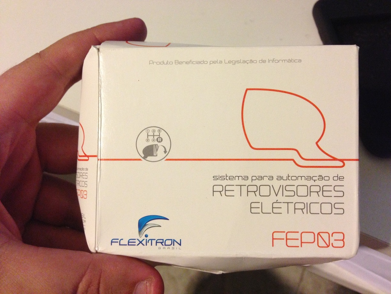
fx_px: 373
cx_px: 196
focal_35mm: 33
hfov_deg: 55.4
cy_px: 147
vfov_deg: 42.9
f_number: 2.4
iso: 320
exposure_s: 1/20
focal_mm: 4.13
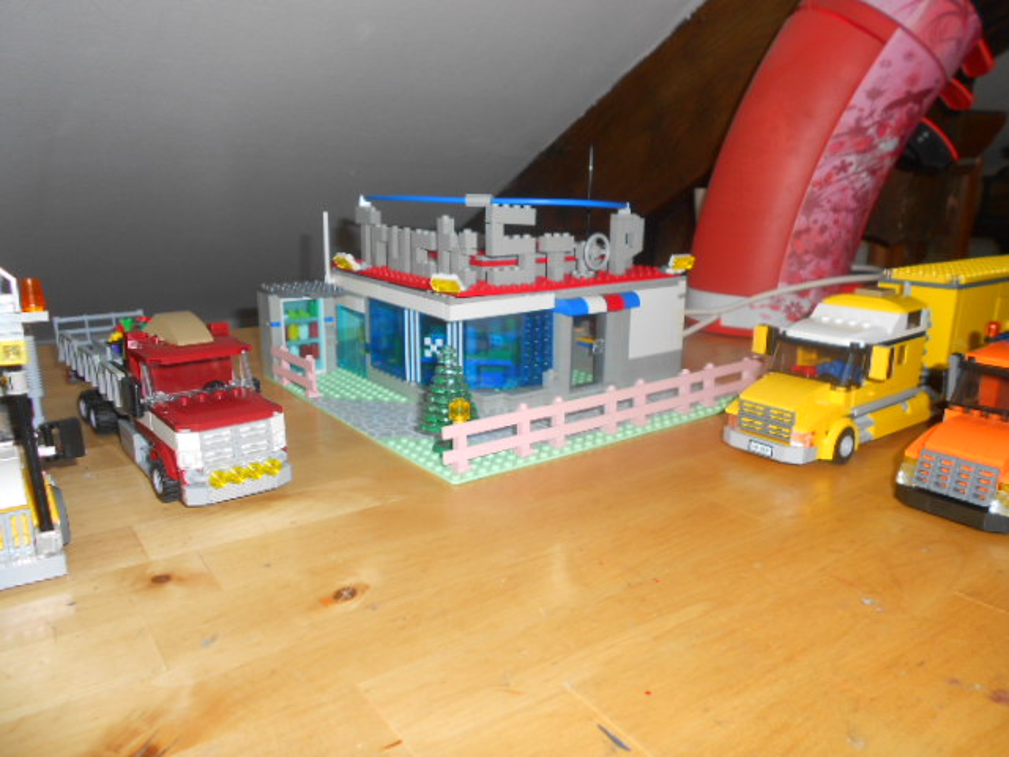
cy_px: 378
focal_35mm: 26
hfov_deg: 67.3
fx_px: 758
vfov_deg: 53.1
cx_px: 504
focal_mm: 4.6
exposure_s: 1/25
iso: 80
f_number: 3.2
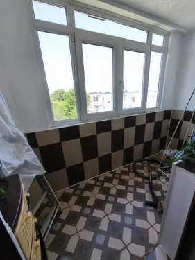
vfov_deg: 94.5
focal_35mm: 16
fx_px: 120
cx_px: 103
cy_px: 135
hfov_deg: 78.0
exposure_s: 1/229
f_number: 2.2
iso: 50
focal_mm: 1.91
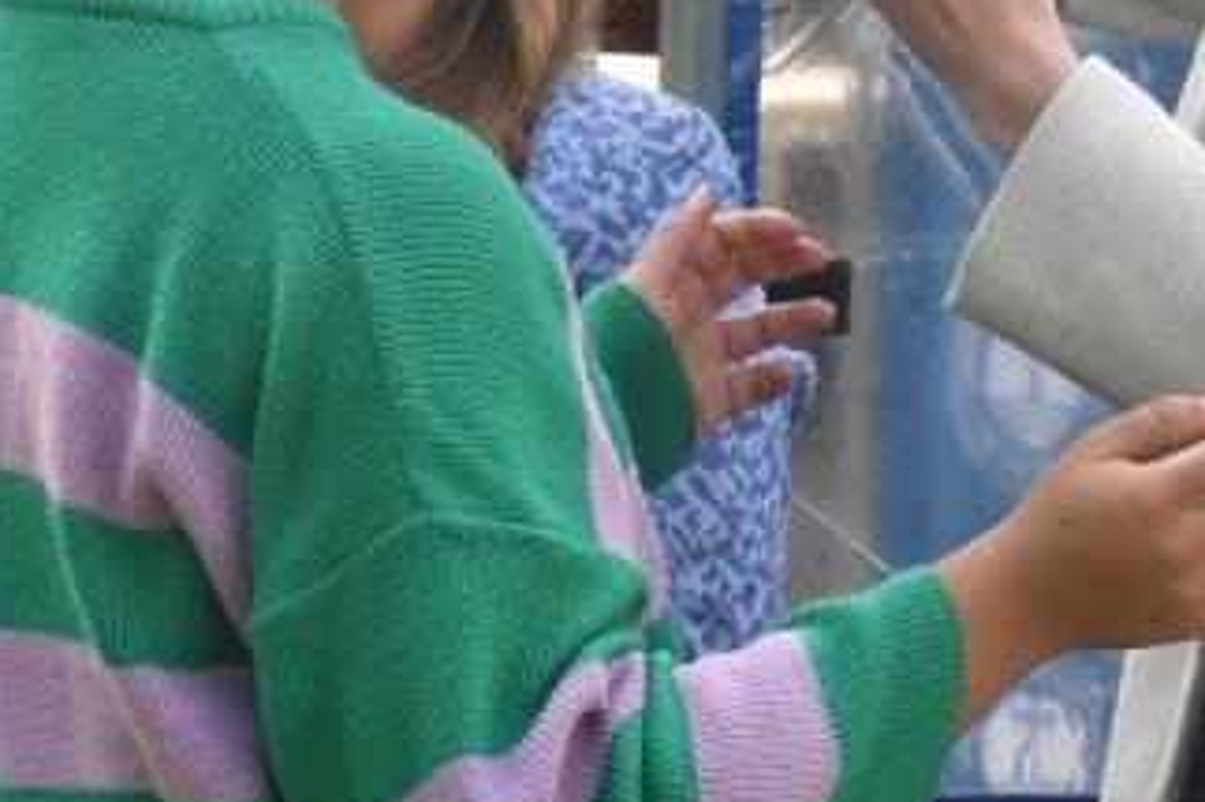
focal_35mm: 405
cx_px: 1447
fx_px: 13535
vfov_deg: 3.4
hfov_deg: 5.1
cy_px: 103
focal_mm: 85
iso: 1600
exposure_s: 1/500
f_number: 13
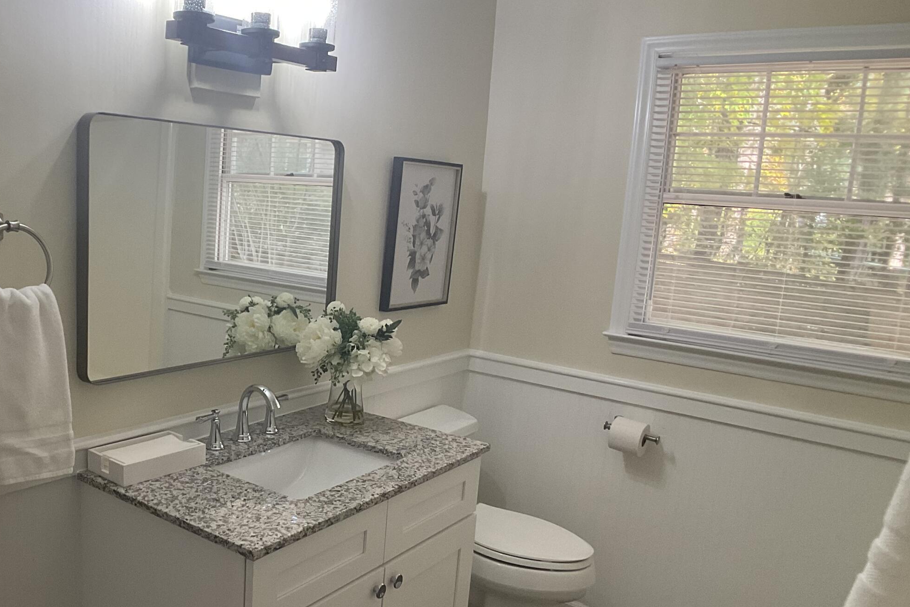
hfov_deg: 41.8
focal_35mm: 46
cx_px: 258
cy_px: 335
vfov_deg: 29.2
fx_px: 1163
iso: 64
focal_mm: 3
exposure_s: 1/60
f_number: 1.8
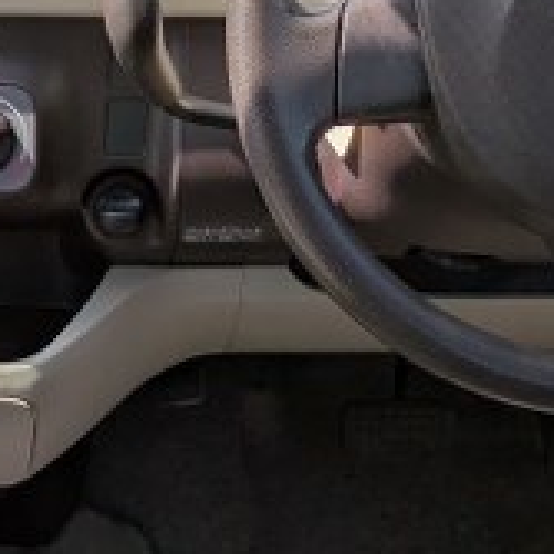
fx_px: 1919
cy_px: 381
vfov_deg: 16.4
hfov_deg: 15.8
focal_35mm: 106
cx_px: -124
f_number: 1.89
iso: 44
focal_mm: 5.43
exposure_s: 1/1616
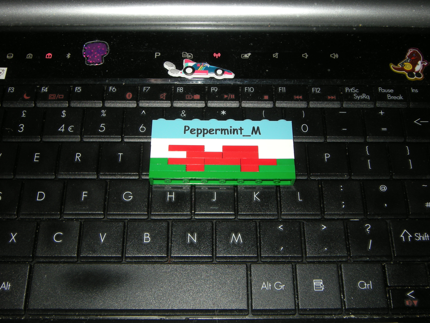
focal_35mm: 45
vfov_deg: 32.2
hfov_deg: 42.1
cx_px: 215
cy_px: 162
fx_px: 559
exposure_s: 1/60
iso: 64
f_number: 3.5
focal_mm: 7.5
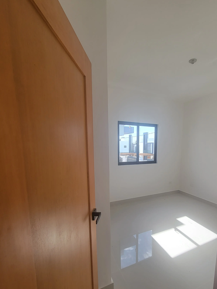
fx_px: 134
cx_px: 133
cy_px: 169
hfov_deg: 76.9
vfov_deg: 93.6
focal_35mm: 16
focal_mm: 2.2
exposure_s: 1/322
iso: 50
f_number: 2.2
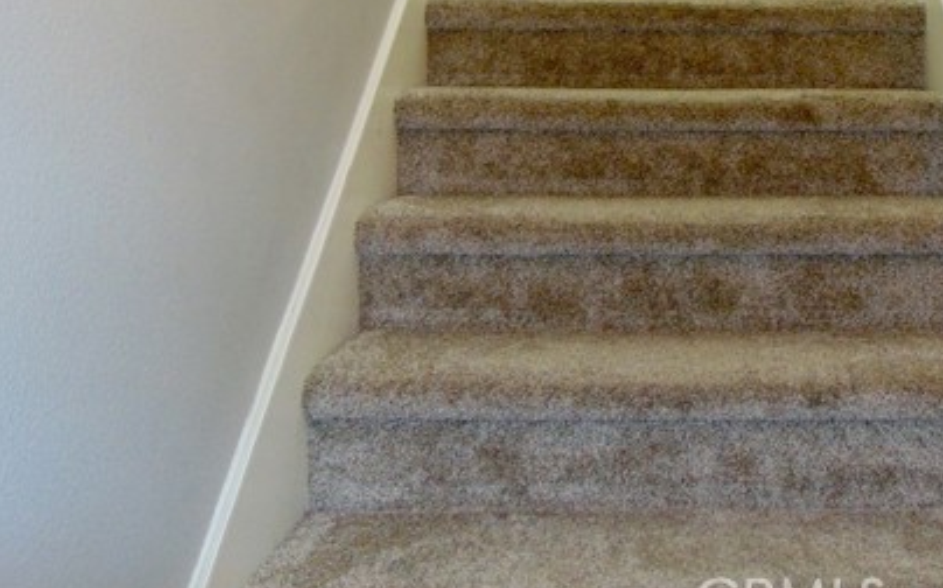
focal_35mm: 42
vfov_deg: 29.4
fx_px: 1079
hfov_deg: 45.8
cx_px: 686
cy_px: 72
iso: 200
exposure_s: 1/30
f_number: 3
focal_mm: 4.5
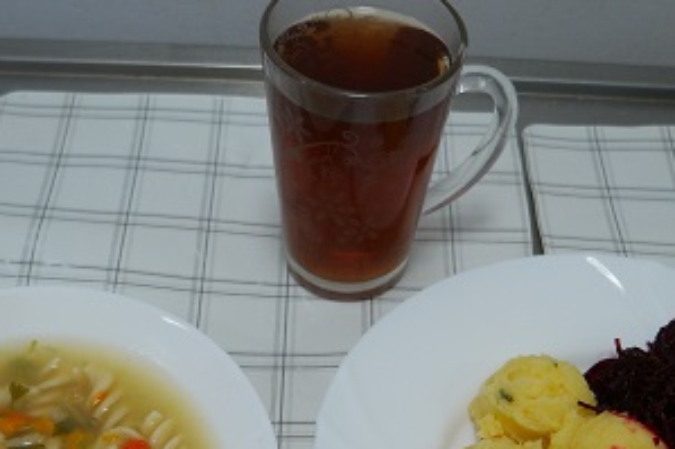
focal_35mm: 52
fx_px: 974
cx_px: 332
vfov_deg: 25.1
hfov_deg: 38.2
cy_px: 415
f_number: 3.5
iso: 1000
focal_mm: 16
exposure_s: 1/250
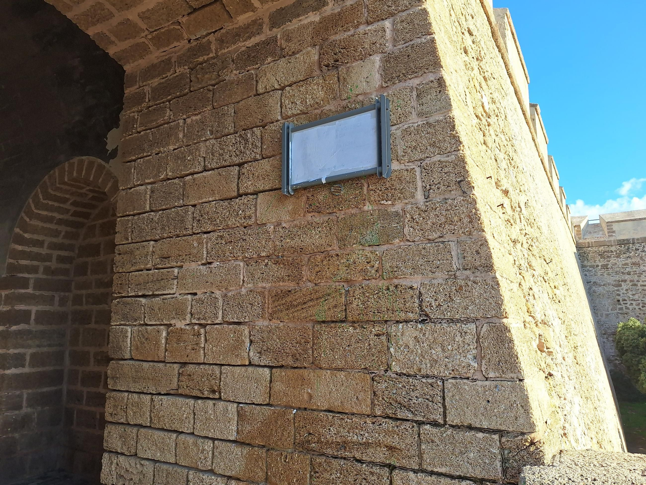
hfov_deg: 73.9
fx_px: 429
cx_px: 323
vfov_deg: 58.9
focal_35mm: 23
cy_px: 242
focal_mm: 5.54
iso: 40
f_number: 1.8
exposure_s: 1/1127
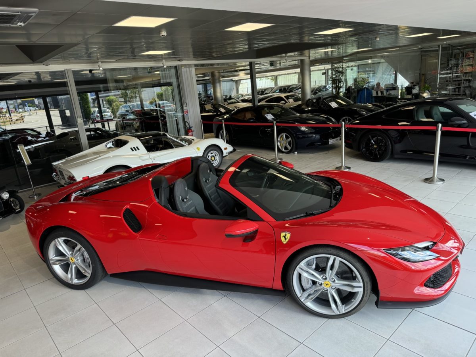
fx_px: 330
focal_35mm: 24
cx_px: 238
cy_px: 178
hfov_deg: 71.6
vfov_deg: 56.8
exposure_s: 1/121
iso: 64
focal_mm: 6.76
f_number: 1.78
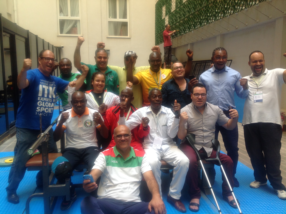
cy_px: 107
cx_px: 143
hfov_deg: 52.7
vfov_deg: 40.6
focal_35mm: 35
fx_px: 289
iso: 64
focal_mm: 4.28
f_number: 2.4
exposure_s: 1/40
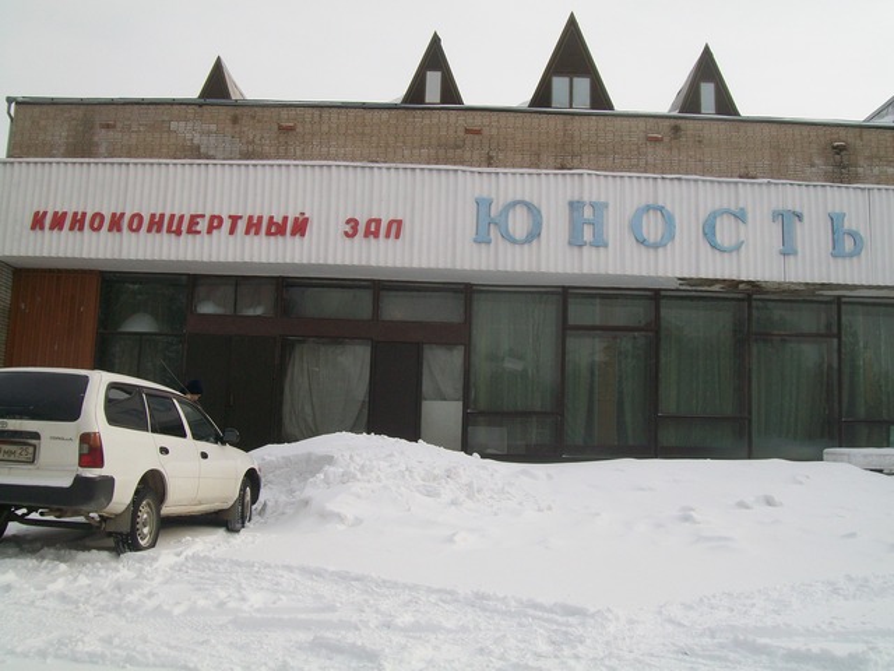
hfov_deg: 51.4
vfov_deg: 39.7
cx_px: 447
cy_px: 336
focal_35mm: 36
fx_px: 930
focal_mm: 6
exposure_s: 1/500
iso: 64
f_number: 4.8
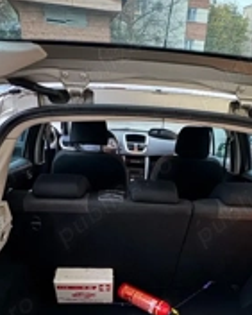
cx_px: 150
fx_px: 289
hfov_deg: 46.9
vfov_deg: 55.3
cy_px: 222
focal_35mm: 31
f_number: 2.2
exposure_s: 1/27
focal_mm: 2.22
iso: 3200
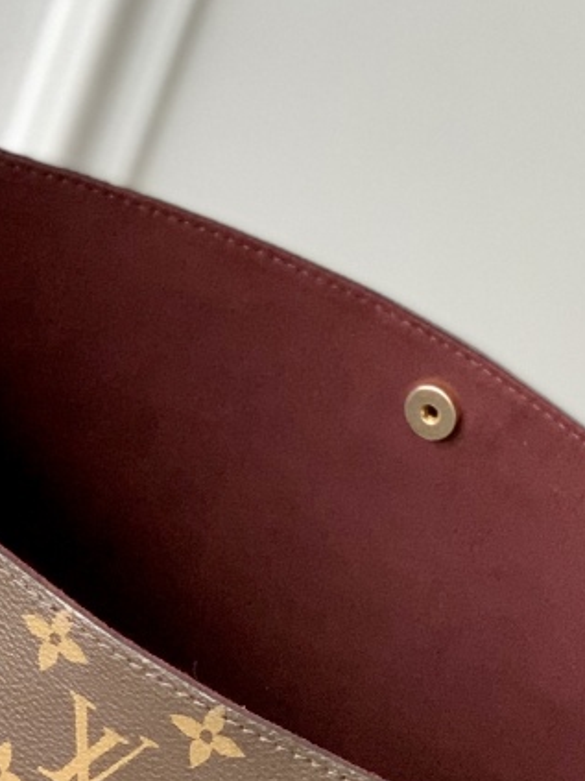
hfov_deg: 8.4
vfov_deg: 11.1
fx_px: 3990
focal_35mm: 177
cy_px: 794
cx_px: 218
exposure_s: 1/110
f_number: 2.4
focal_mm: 6
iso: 125
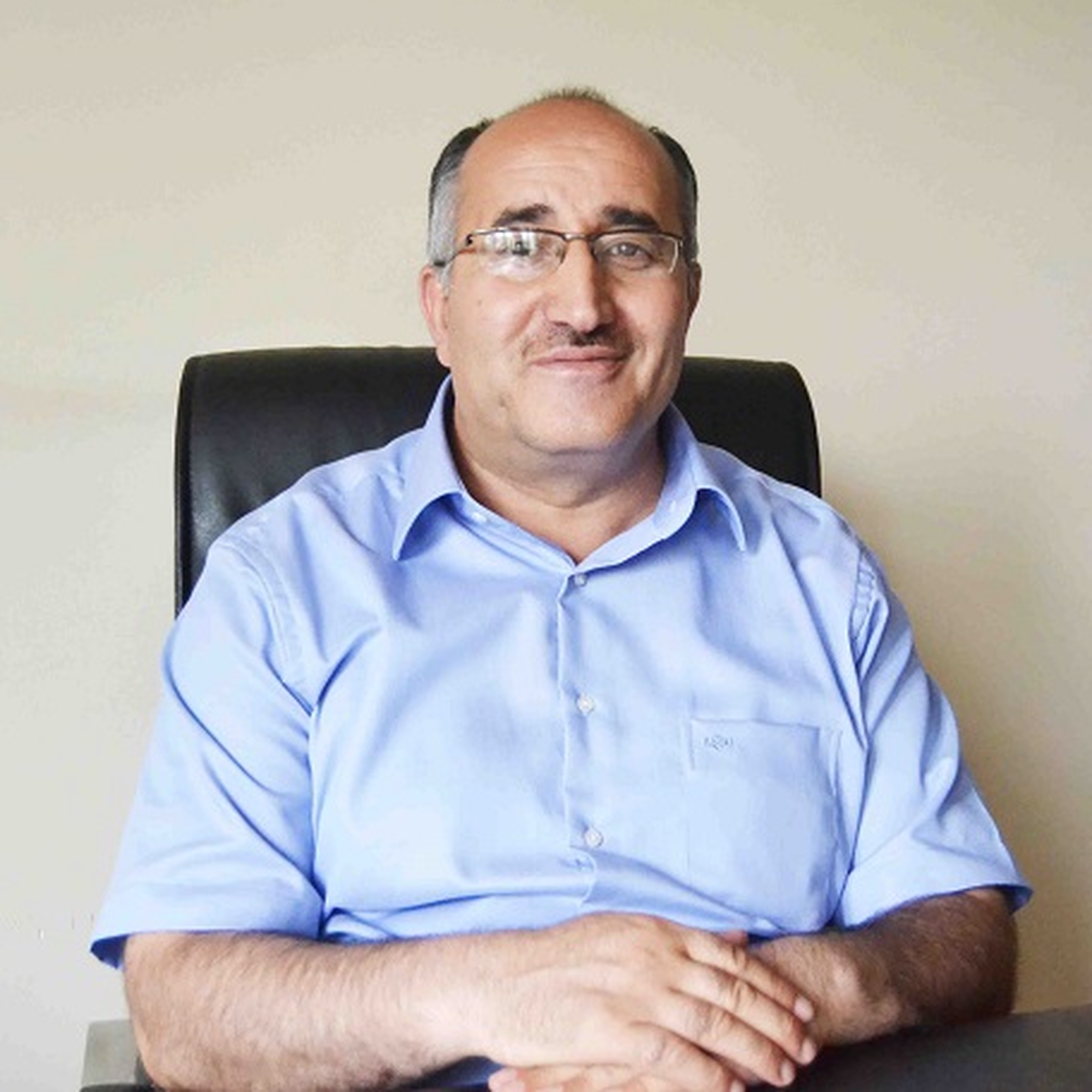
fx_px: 2070
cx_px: 580
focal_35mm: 58
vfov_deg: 29.6
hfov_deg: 29.5
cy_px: 542
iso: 3200
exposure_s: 1/400
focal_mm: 30
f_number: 4.2
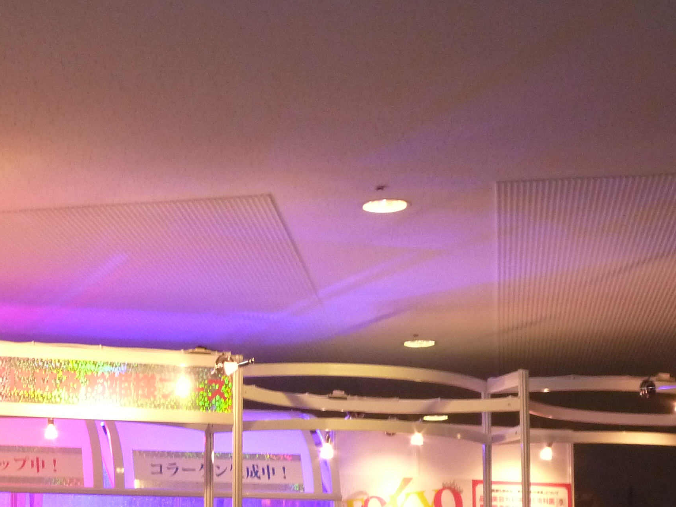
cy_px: 581
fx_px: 1875
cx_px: -24
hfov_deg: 19.7
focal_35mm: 96
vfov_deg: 15.0
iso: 250
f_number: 3.6
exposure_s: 1/30
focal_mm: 7.2
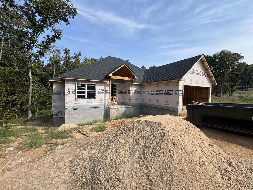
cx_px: 126
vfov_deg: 85.7
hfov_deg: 102.1
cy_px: 95
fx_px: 102
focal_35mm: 14
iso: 50
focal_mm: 2.22
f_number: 2.2
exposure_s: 1/1277
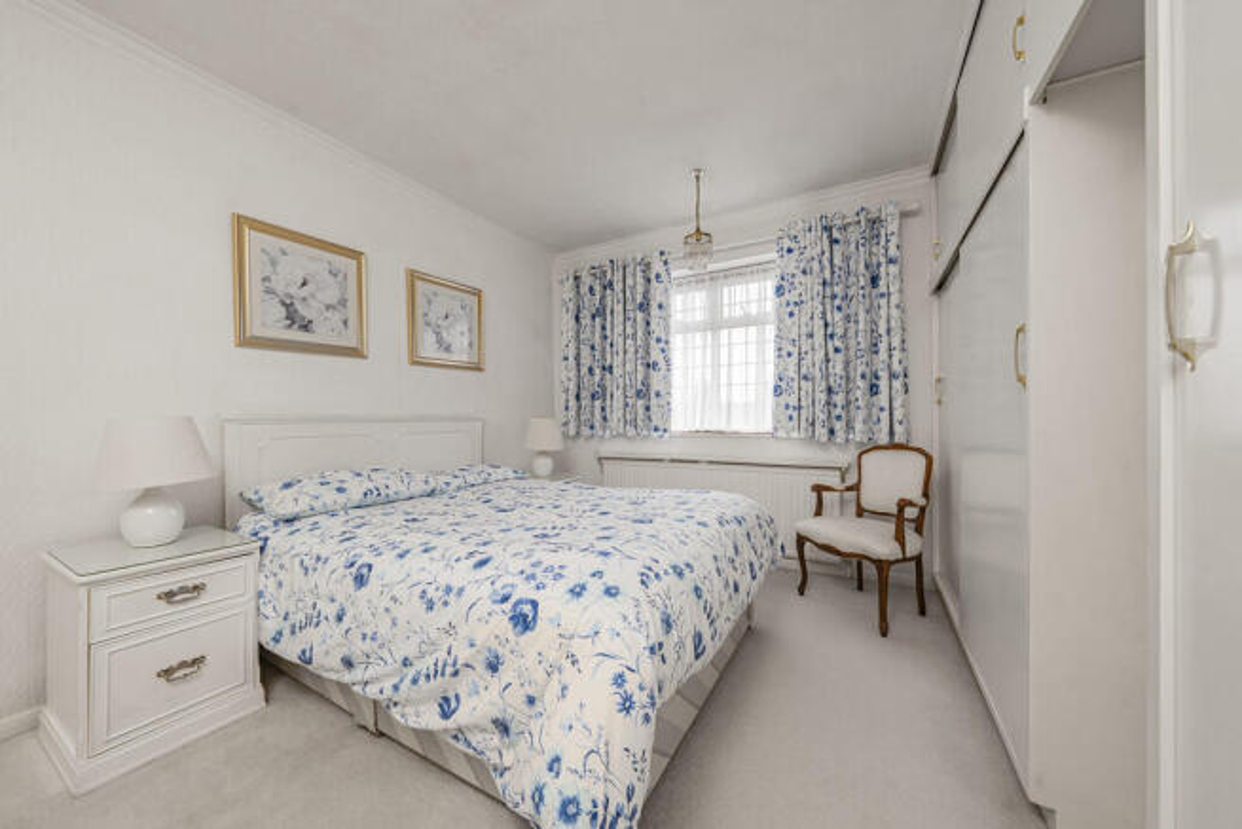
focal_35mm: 12
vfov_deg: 90.0
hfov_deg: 112.6
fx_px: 414
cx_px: 621
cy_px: 414
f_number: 9
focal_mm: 12
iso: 320
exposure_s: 1/25
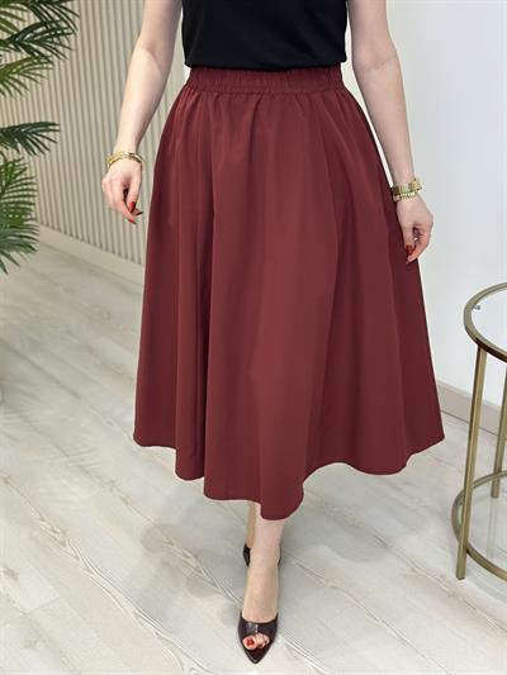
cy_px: 338
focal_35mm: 48
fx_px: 937
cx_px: 254
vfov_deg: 39.6
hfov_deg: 30.3
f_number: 1.78
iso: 80
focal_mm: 6.86
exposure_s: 1/133
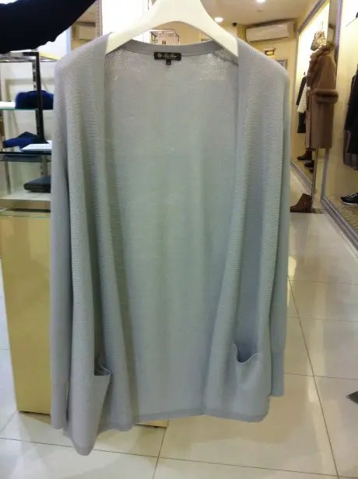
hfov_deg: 40.6
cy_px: 240
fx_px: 484
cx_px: 179
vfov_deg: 52.7
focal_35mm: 35
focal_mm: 3.85
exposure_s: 1/17
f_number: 2.8
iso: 125
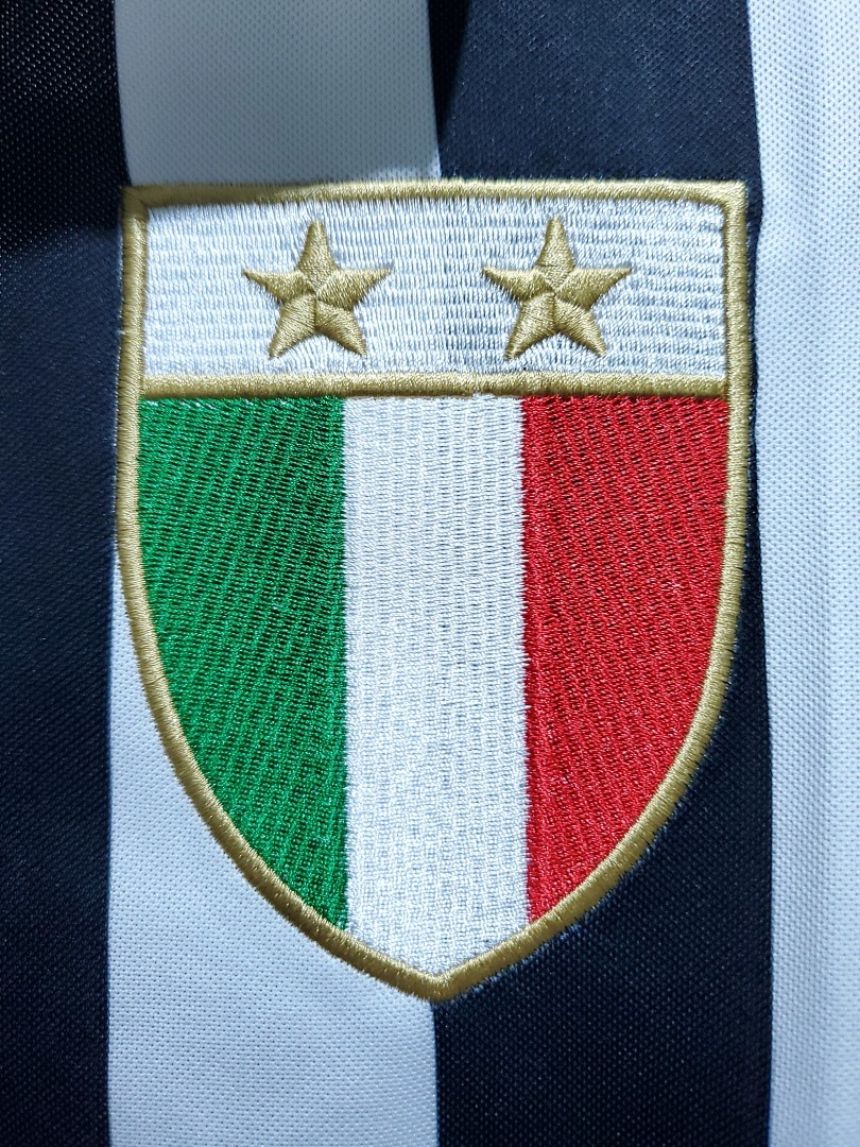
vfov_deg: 67.3
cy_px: 574
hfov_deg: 53.1
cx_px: 430
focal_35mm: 26
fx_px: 861
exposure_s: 1/30
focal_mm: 4.3
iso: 200
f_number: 1.5
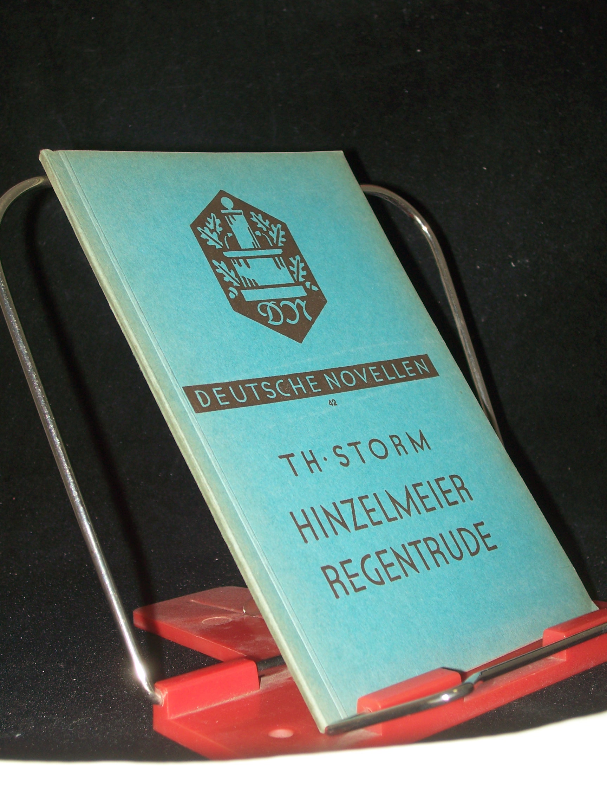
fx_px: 1239
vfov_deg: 36.2
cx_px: 304
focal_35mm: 53
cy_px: 405
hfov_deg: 27.5
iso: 80
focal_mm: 8.7
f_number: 3.2
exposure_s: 1/80
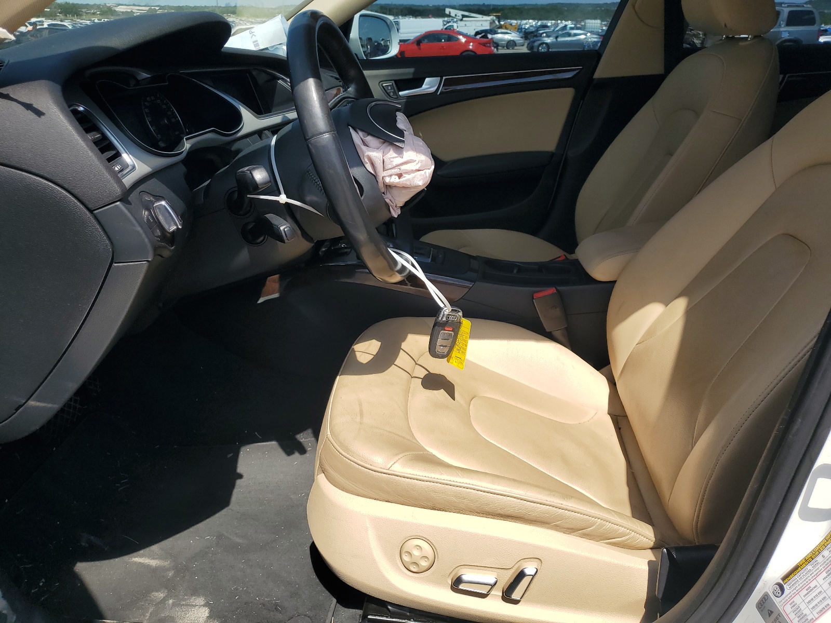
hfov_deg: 67.3
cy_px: 312
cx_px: 416
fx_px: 624
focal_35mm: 26
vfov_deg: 53.1
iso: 50
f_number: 1.5
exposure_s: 1/3333
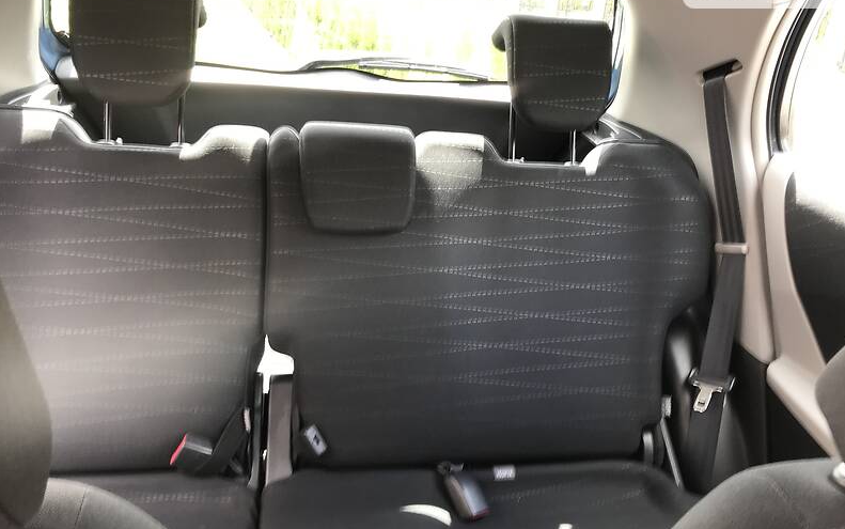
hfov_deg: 62.9
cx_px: 425
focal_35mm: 30
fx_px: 691
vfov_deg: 41.9
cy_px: 270
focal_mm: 4
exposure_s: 1/45
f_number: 1.8
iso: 25
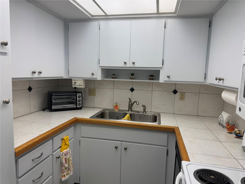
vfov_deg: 56.8
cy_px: 92
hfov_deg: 71.6
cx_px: 122
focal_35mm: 24
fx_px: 170
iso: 64
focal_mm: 6.76
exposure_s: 1/207
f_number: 1.78
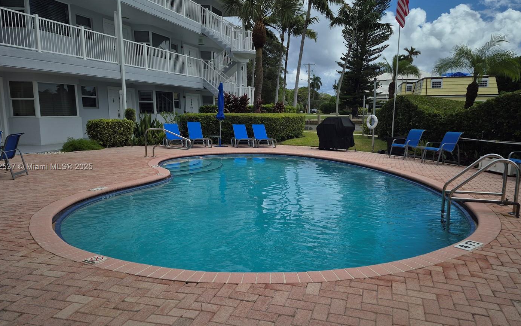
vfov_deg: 44.5
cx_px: 272
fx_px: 398
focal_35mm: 28
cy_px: 167
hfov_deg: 66.4
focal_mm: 5.4
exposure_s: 1/2136
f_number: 1.8
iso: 25
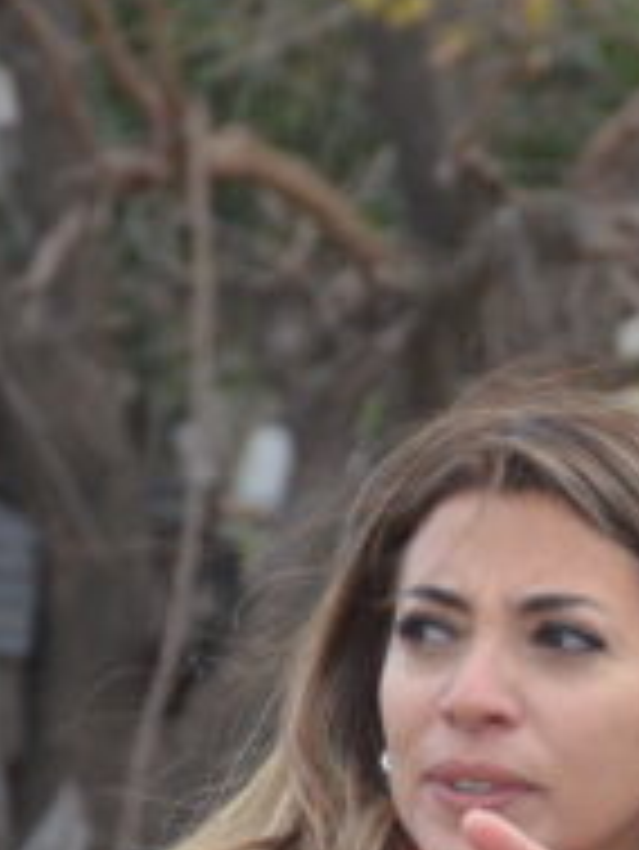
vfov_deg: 4.3
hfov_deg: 3.2
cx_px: 1062
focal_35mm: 457
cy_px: 983
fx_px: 11235
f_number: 5.3
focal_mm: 80
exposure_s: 1/640
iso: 1250
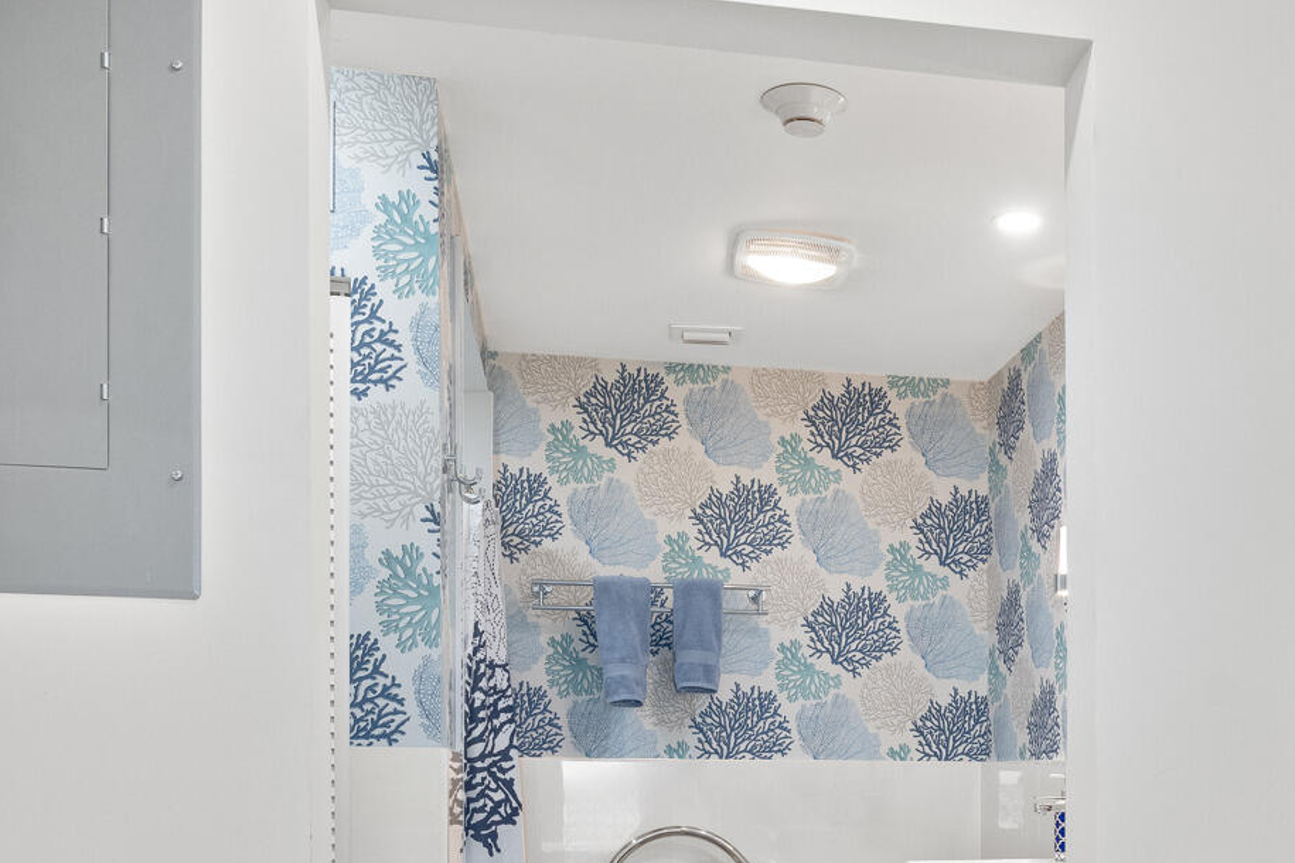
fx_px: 1475
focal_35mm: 41
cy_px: 691
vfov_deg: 31.8
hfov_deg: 46.1
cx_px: 930
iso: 500
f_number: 8
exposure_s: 1/13
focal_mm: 15
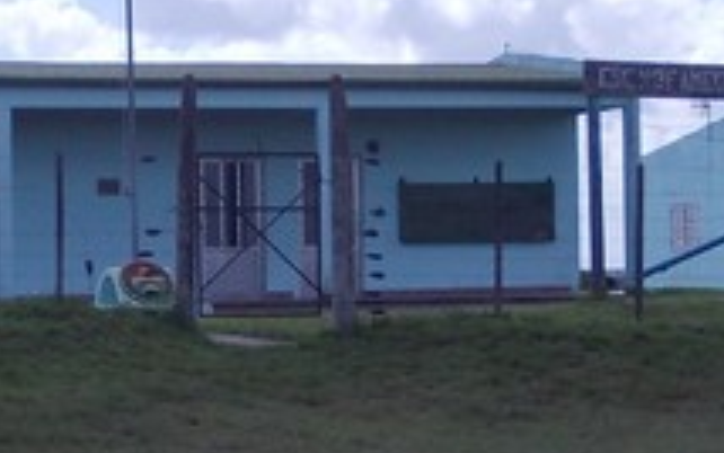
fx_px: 2843
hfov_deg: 14.5
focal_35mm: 144
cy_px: 341
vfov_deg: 9.1
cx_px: 186
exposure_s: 1/320
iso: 80
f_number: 6.2
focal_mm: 5.3
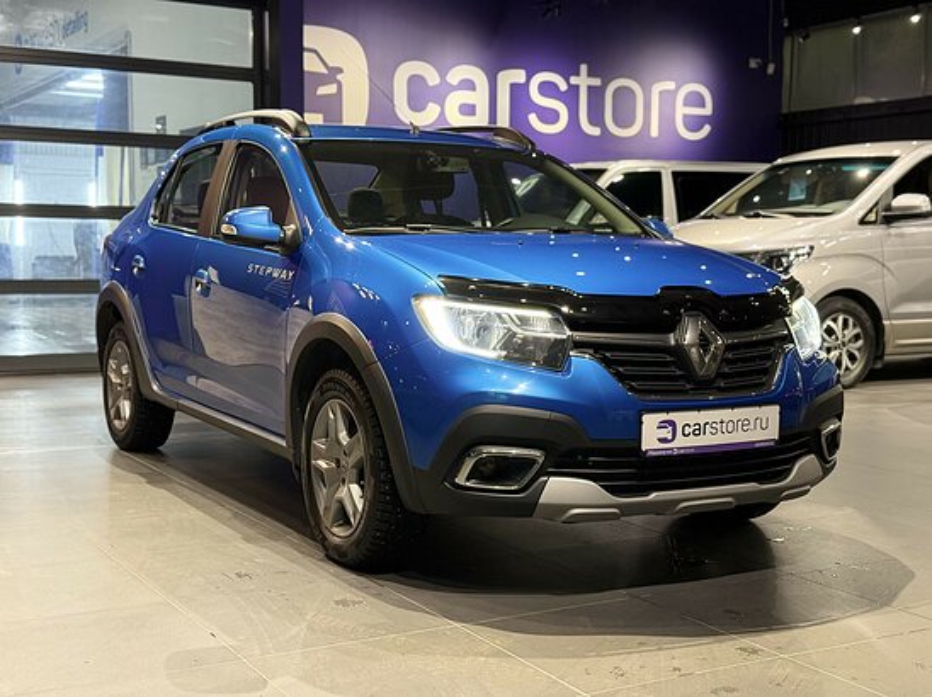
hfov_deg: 39.7
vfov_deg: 30.2
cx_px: 466
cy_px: 348
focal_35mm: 48
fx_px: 1291
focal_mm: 6.76
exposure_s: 1/50
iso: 160
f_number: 1.78
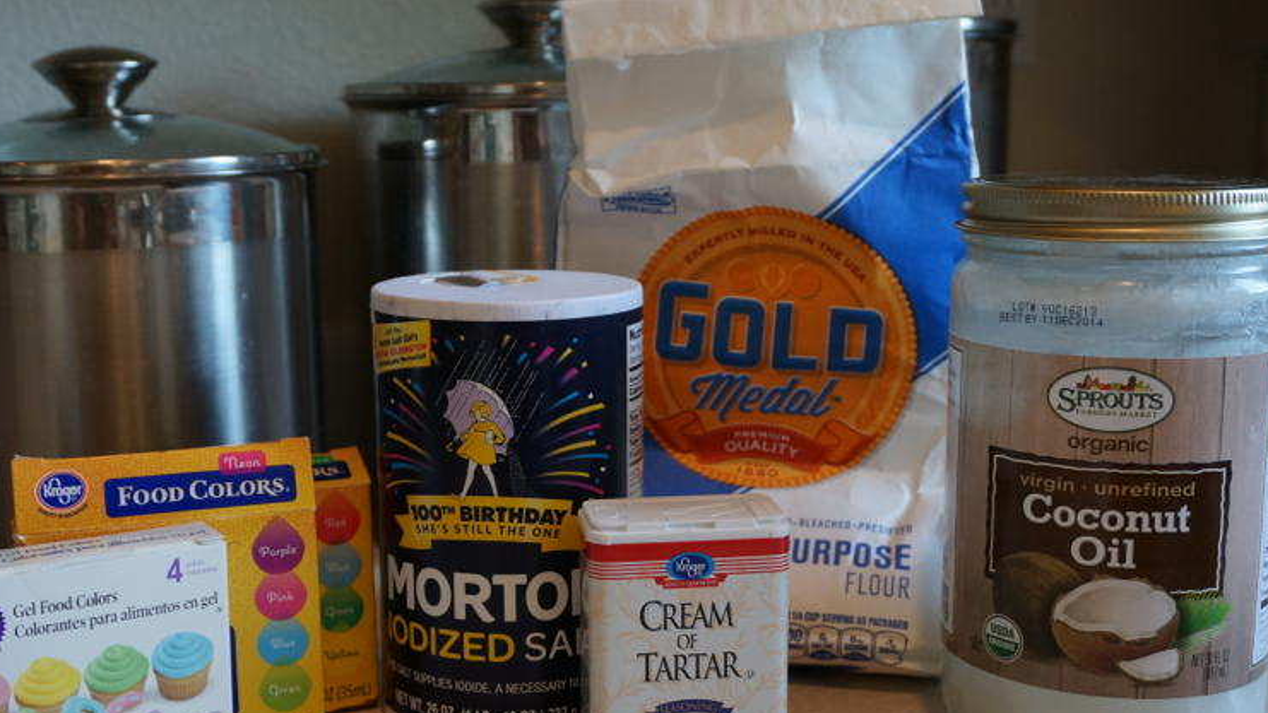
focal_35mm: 49
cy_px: 402
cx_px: 554
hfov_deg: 42.2
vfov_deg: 24.6
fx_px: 1638
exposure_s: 1/160
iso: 500
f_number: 4
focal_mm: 23
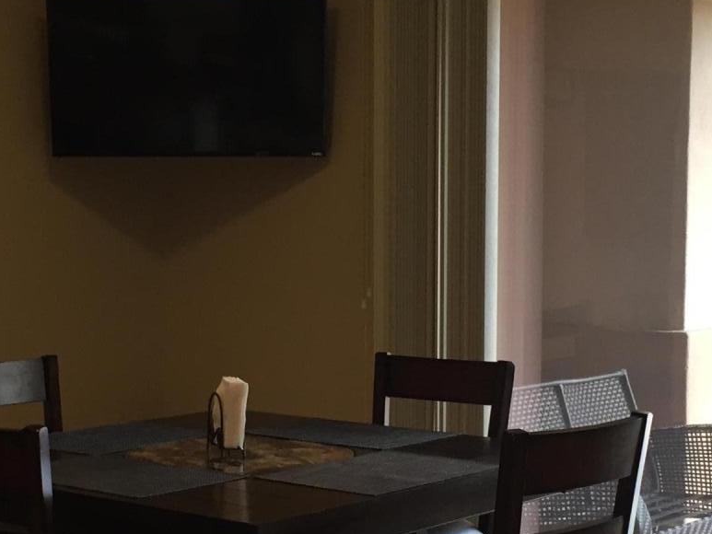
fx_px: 1543
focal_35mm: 75
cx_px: 284
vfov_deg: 19.6
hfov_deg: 25.9
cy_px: 359
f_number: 2.2
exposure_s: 1/30
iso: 50
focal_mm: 4.15
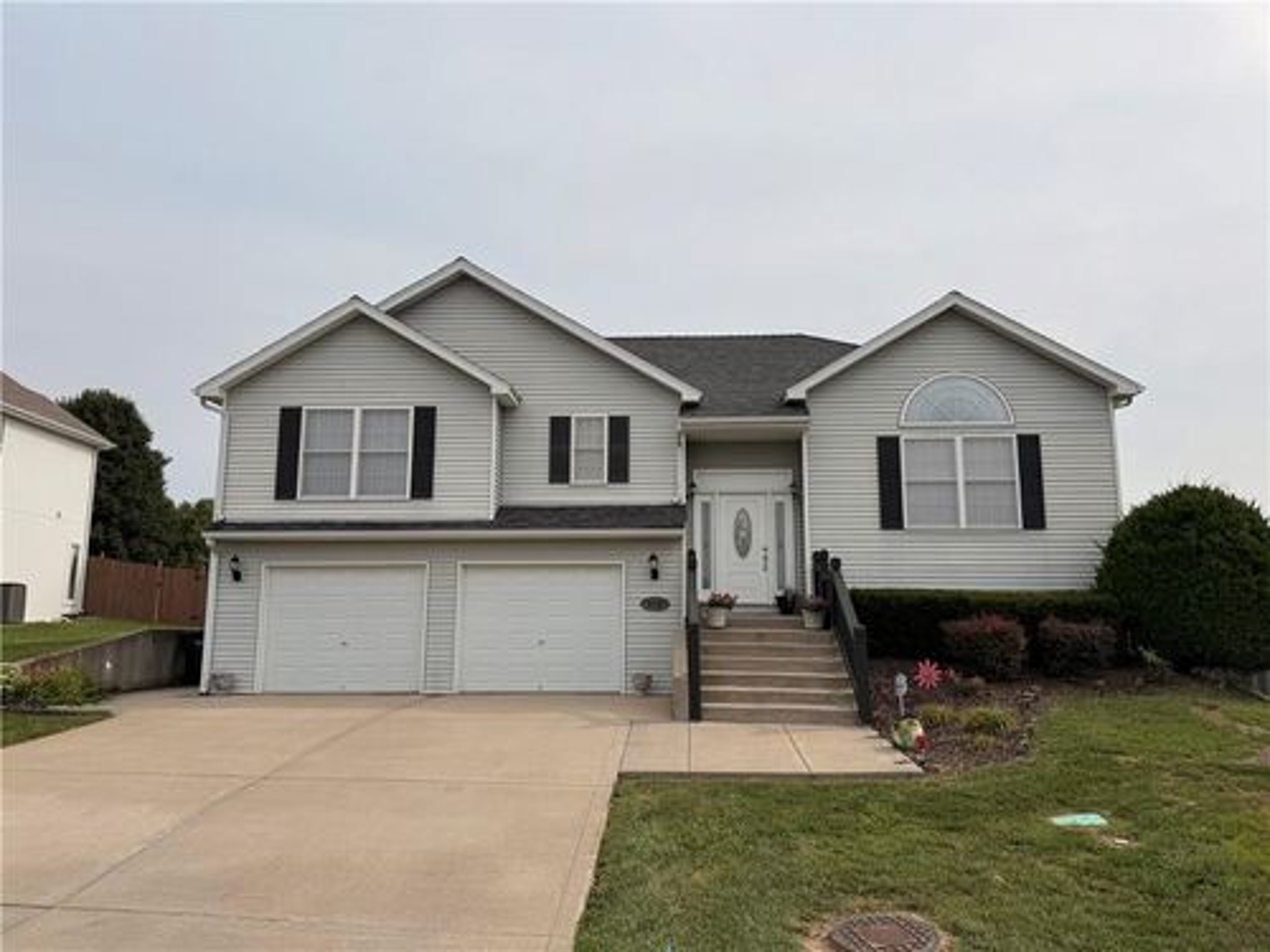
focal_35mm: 24
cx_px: 635
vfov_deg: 56.8
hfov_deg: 71.6
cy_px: 476
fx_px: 881
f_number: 1.78
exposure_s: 1/8130
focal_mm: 6.76
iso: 80
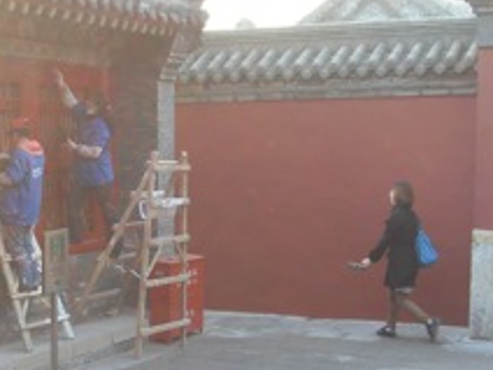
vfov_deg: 18.2
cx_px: 49
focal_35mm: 81
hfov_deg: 23.5
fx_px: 1154
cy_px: 237
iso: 80
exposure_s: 1/90
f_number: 3.5
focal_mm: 6.6
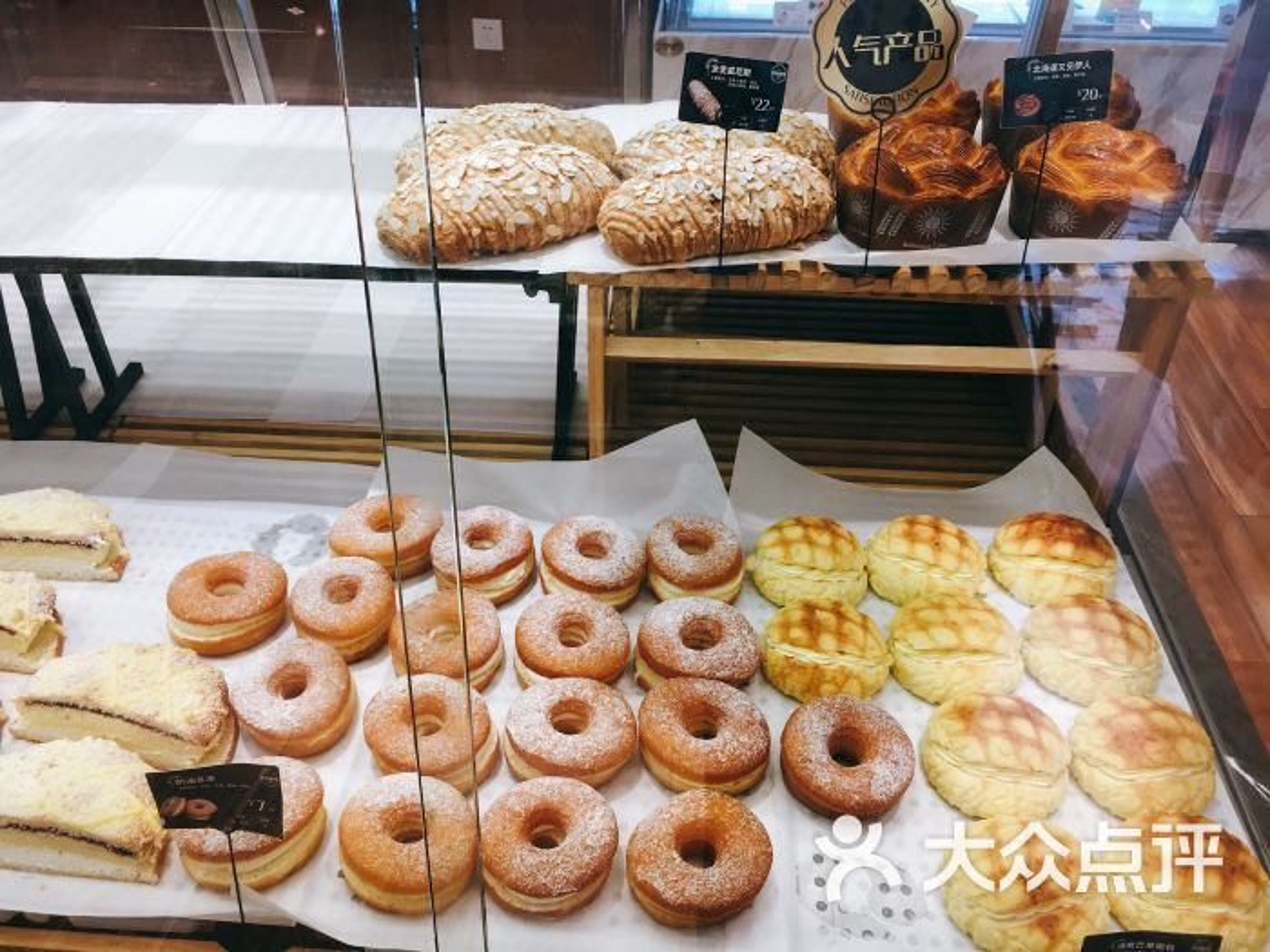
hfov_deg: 61.7
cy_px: 476
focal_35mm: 29
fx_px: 1064
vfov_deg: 48.2
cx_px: 635
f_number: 2.2
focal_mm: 4.15
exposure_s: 1/100
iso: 40
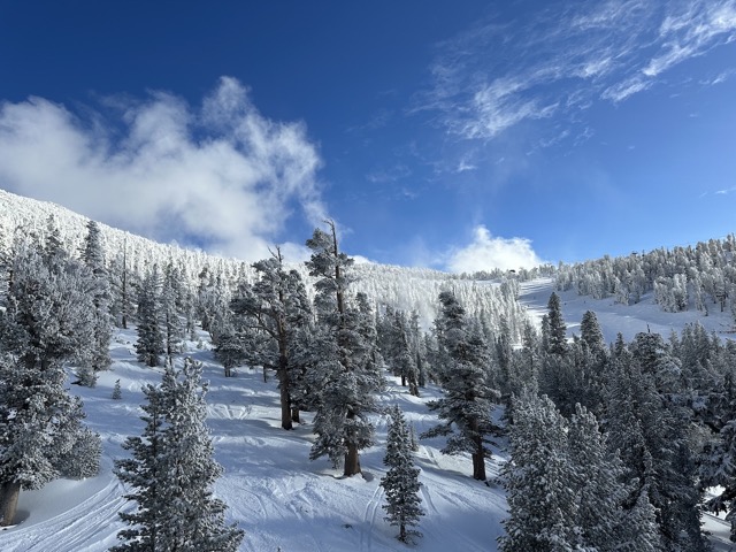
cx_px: 368
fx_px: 510
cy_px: 276
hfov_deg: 71.6
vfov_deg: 56.8
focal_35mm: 24
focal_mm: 6.86
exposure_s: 1/5848
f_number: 1.78
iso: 80
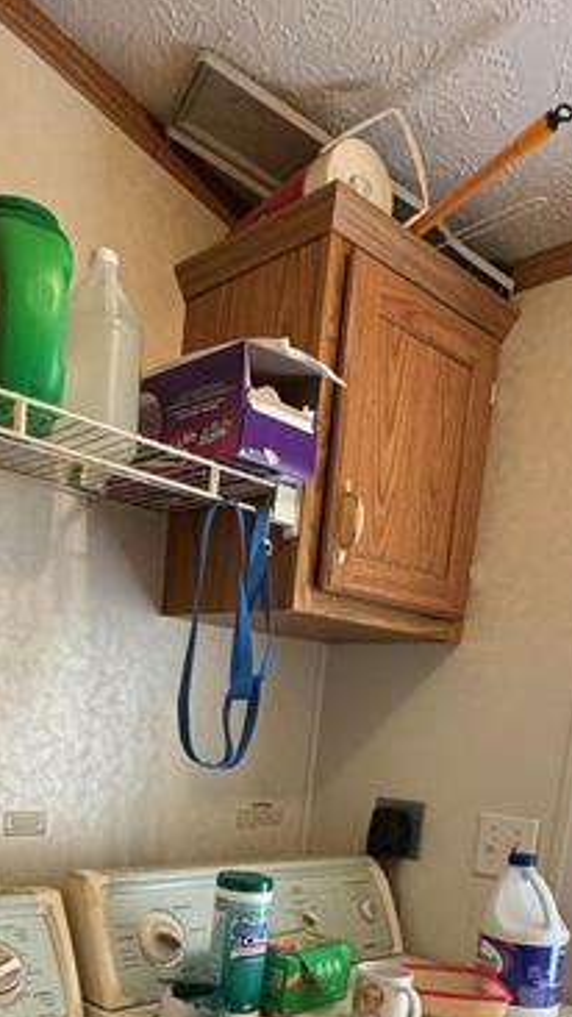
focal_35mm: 32
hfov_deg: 36.1
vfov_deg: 55.0
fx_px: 862
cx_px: 169
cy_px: 867
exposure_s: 1/120
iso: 320
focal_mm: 2.22
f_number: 2.2
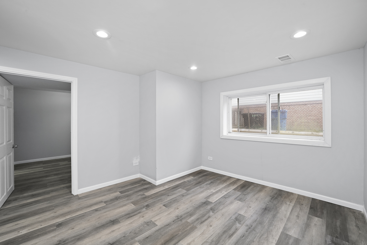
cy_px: 122
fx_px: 143
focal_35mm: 14
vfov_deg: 81.2
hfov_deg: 104.3
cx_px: 184
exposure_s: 1/30
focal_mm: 14
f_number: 13
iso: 10000
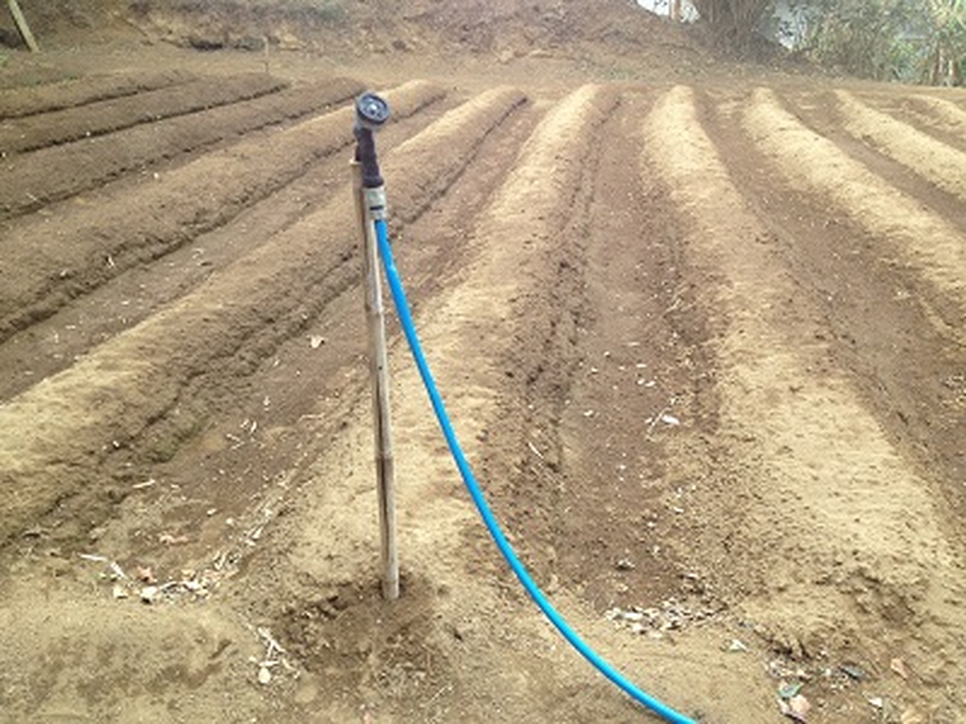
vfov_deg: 40.7
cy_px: 362
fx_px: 977
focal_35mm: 35
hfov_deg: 52.6
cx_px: 483
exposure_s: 1/273
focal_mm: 4.28
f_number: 2.4
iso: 50
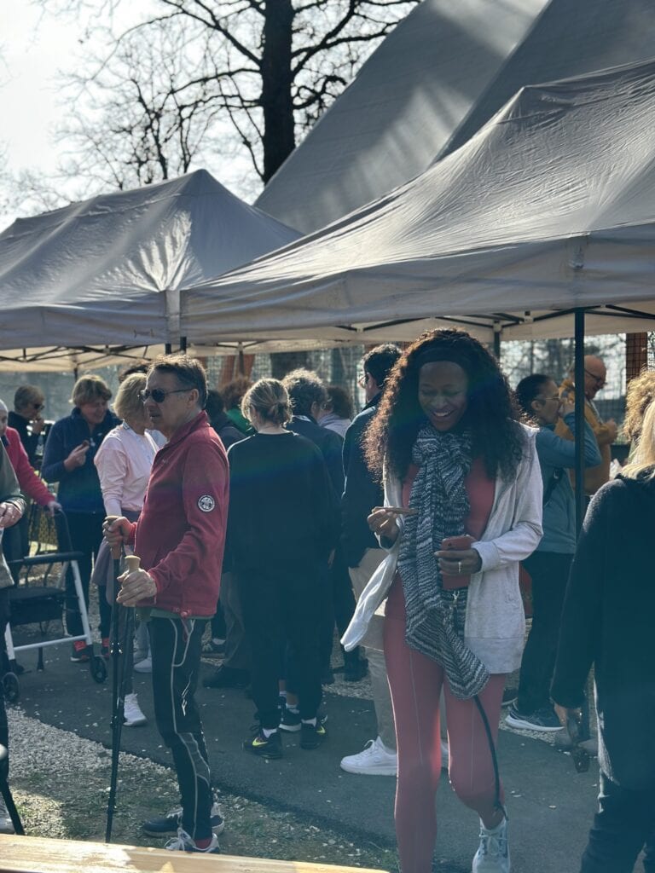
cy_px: 436
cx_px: 328
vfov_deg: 39.7
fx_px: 1211
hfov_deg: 30.3
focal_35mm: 48
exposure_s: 1/2667
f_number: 1.78
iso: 80
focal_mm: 6.86
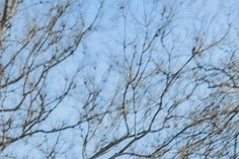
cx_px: -311
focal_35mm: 206
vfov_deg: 6.0
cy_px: 543
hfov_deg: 9.1
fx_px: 1367
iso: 200
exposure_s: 1/500
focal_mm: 20
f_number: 9
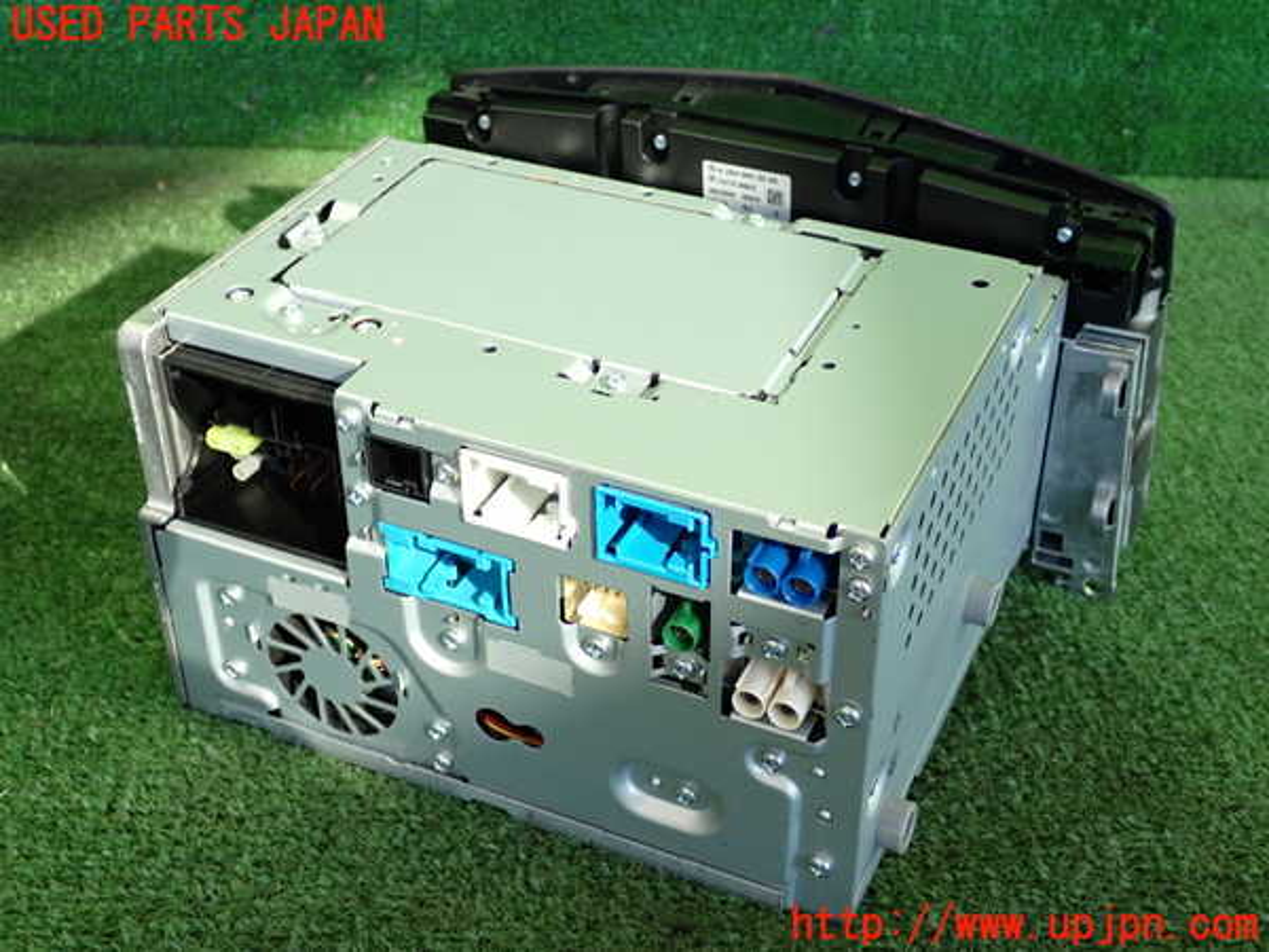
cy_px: 476
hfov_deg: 40.4
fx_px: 1723
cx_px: 634
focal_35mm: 47
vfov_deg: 30.9
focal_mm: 8.4
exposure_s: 1/125
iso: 400
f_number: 3.1
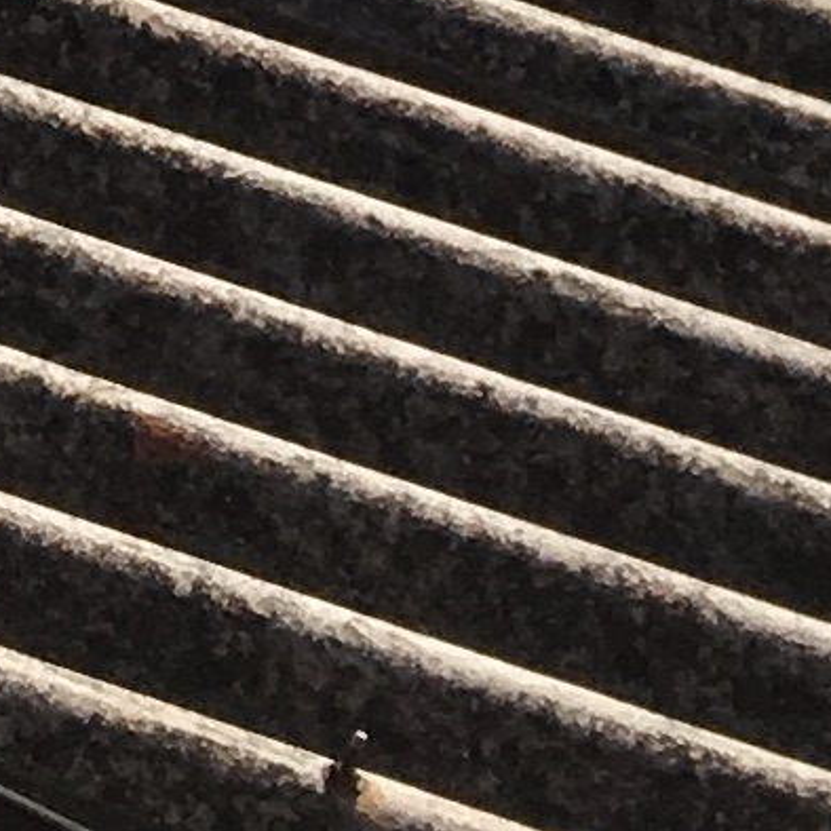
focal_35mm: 262
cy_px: -1869
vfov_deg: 6.1
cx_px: -1616
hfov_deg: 6.2
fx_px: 7116
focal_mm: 4.15
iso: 25
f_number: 2.2
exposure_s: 1/1972
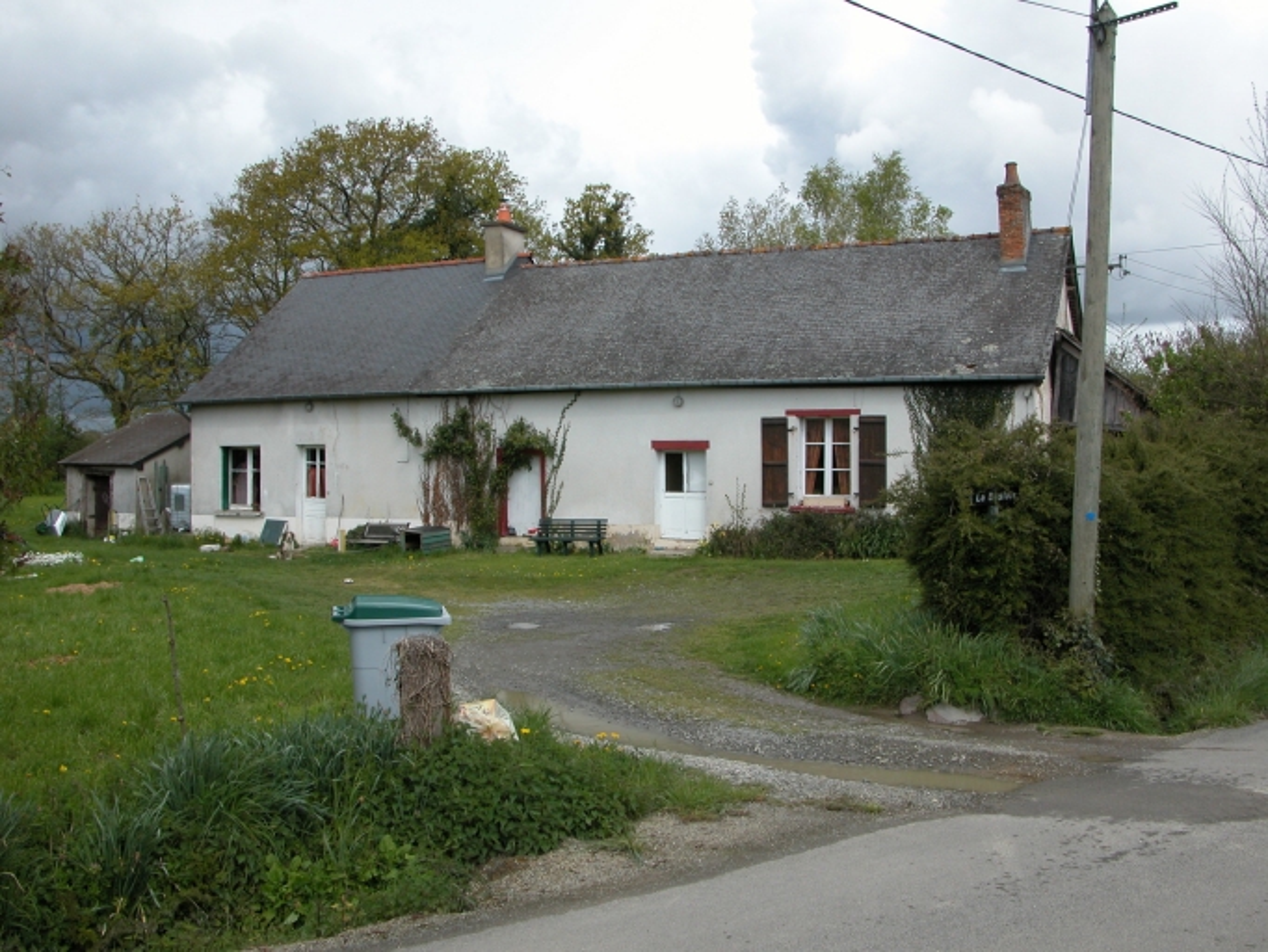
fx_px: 1283
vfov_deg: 40.7
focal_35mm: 35
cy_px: 476
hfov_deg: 52.6
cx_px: 634
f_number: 5.6
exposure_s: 1/264
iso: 100
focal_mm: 8.9
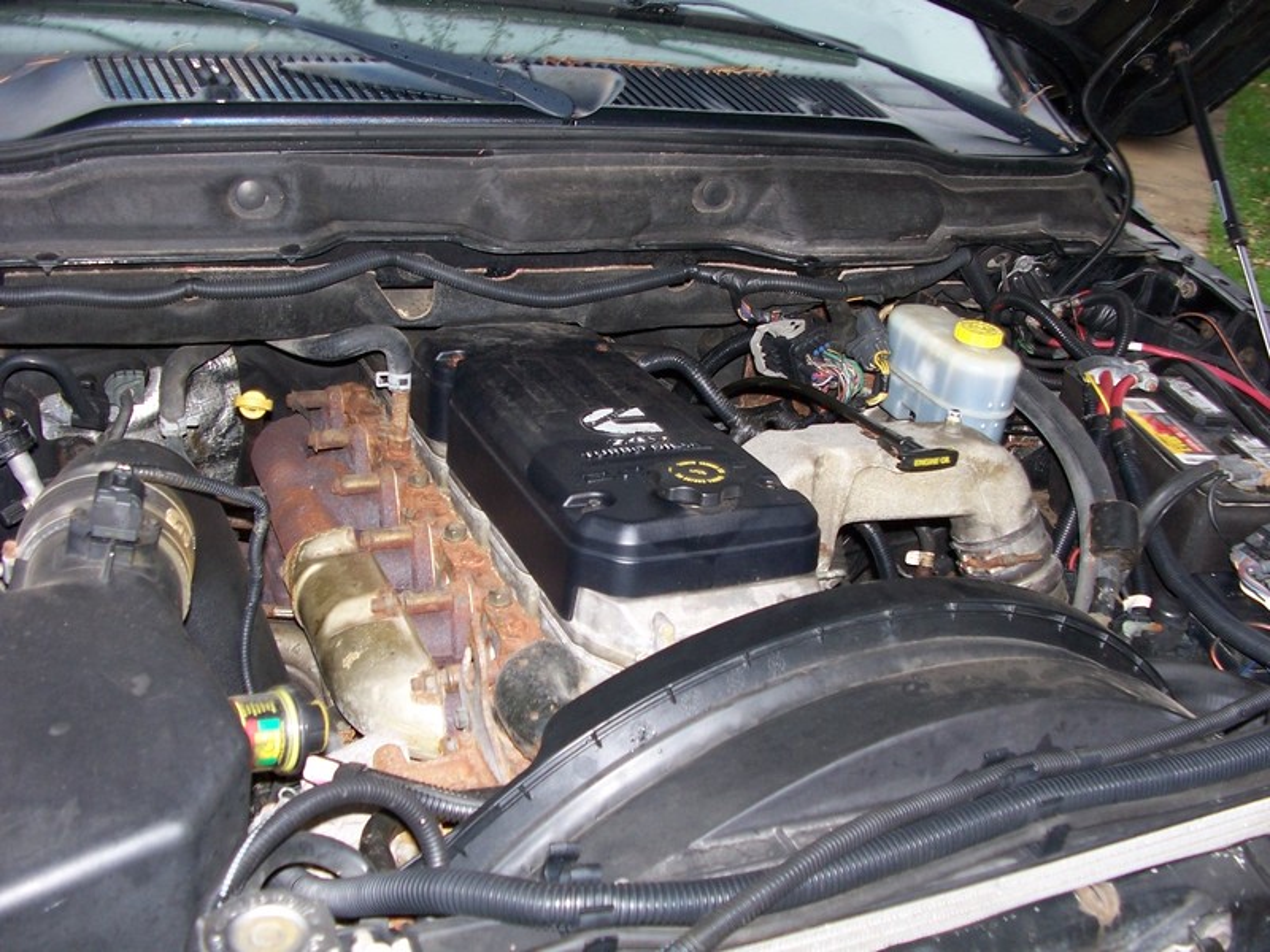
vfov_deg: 40.7
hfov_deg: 52.6
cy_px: 476
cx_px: 635
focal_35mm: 35
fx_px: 1284
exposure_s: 1/60
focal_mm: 6
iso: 80
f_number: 2.8
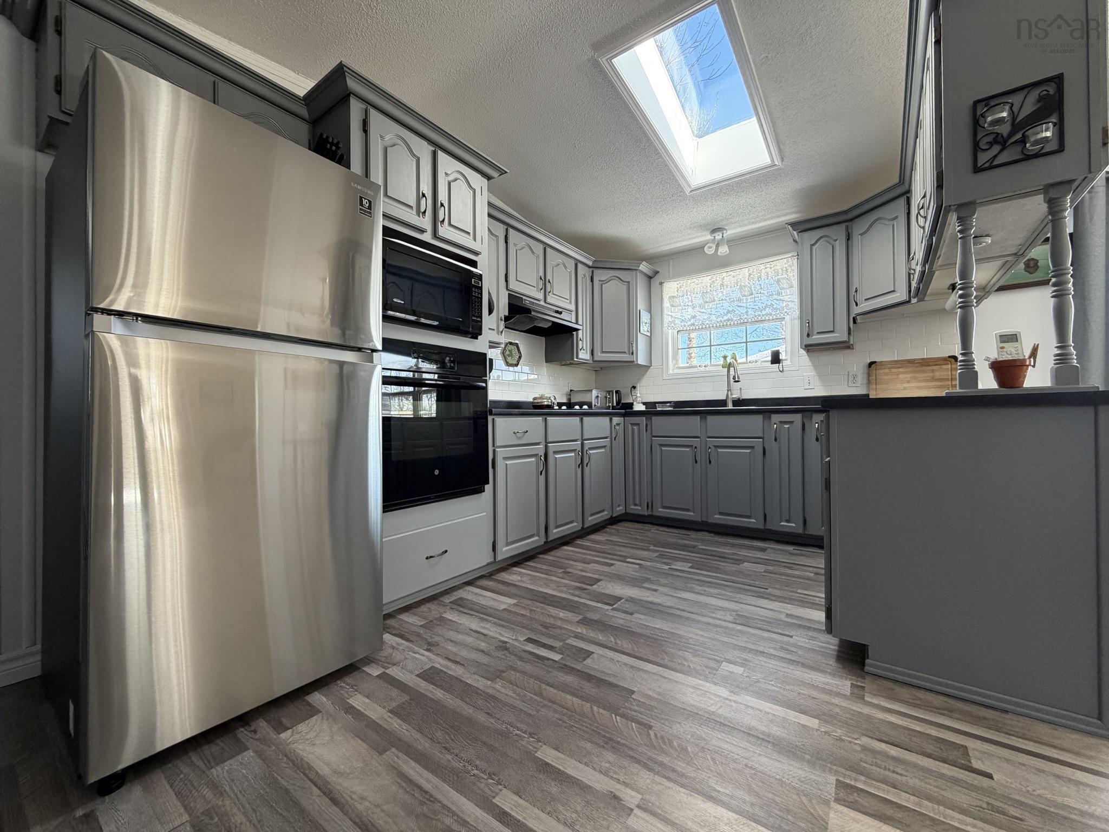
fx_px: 449
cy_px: 416
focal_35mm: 14
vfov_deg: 85.7
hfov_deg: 102.1
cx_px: 554
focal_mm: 2.22
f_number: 2.2
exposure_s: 1/121
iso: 200
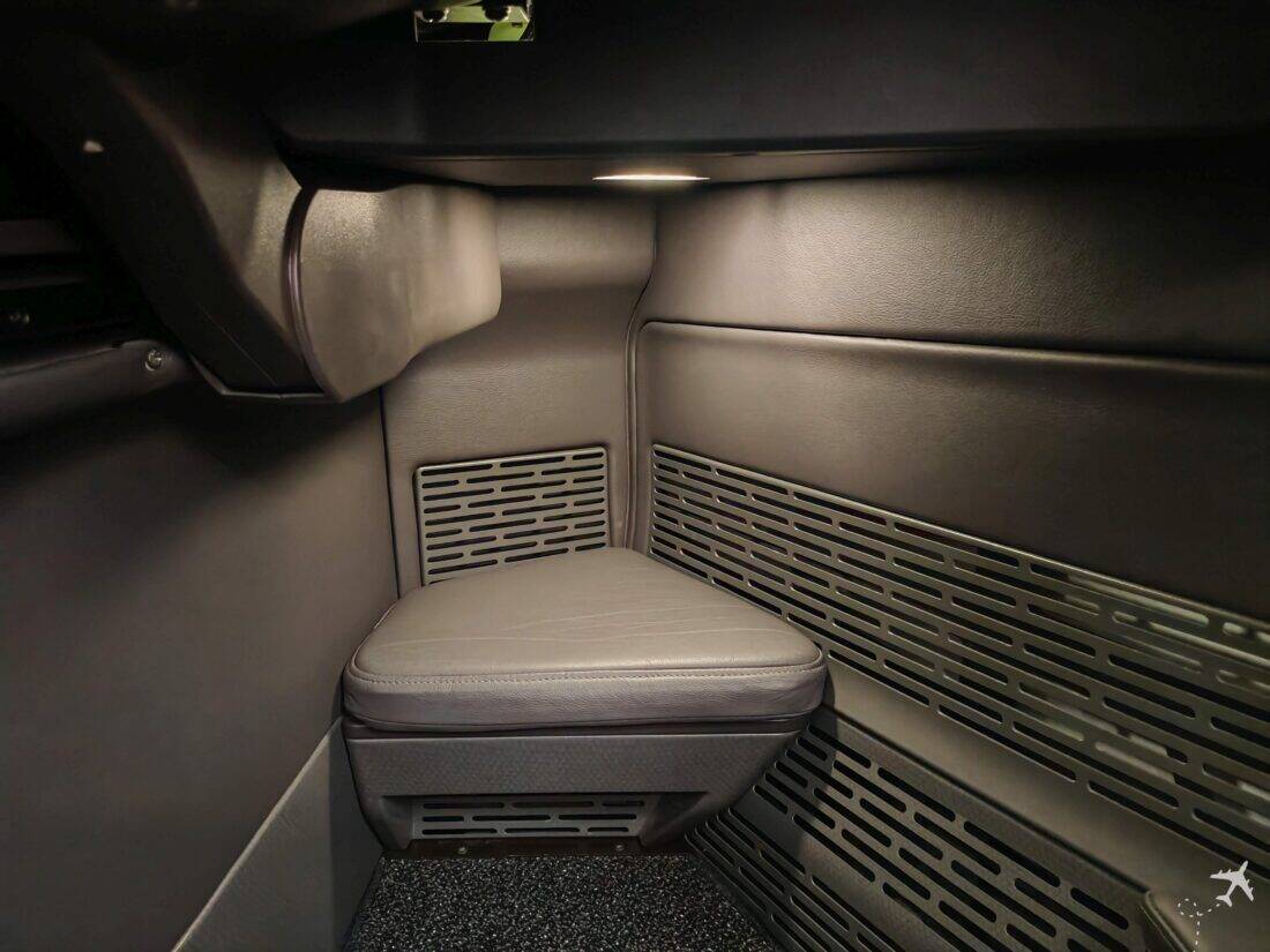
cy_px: 476
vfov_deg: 54.9
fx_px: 917
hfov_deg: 69.4
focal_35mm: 25
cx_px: 635
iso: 2000
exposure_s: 1/14
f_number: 1.9
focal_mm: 5.3
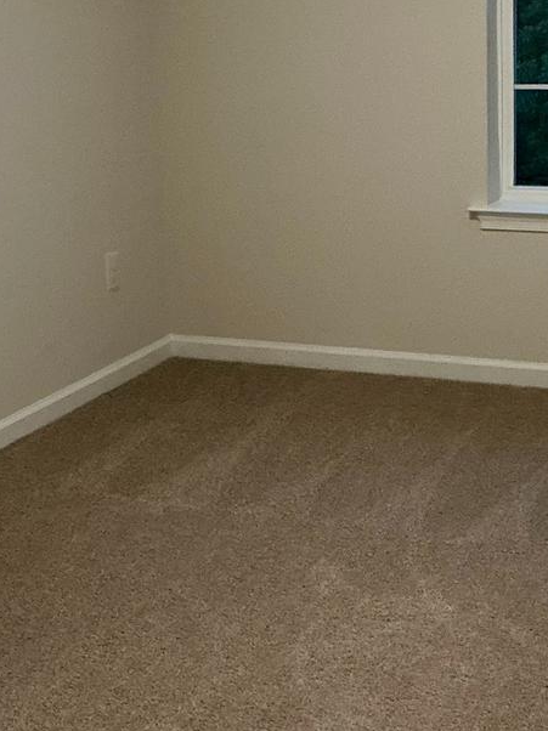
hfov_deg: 19.7
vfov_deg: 26.2
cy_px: 268
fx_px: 1563
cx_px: 441
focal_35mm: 74
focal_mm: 3
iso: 160
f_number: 1.8
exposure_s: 1/60
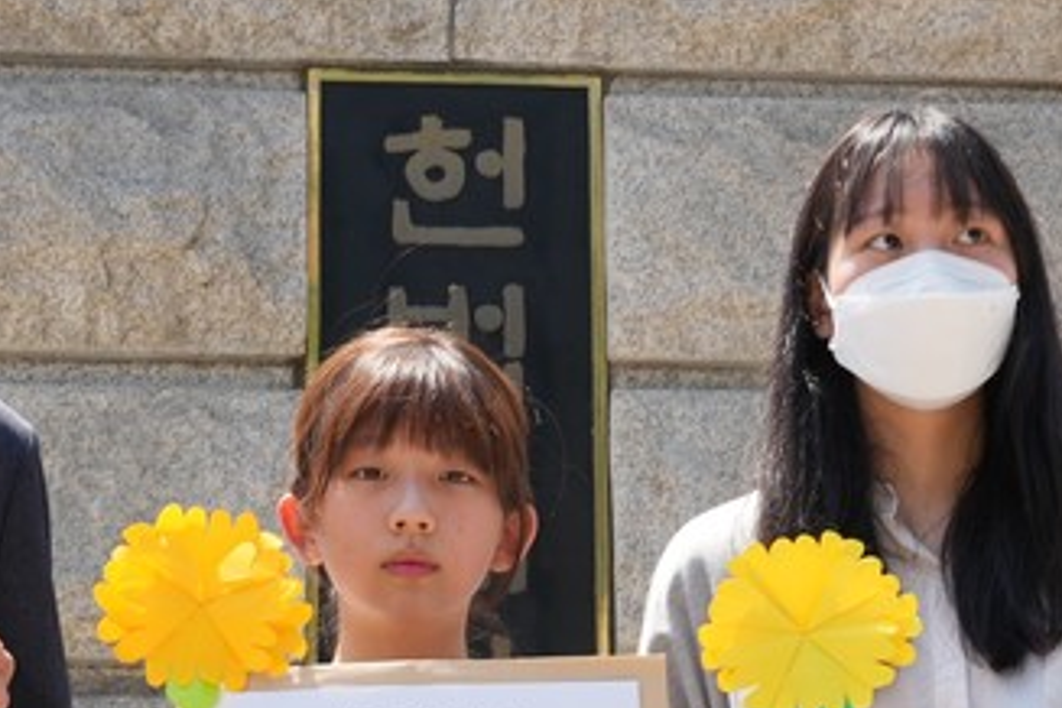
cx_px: 302
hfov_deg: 23.0
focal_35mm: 88
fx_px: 2596
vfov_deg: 15.4
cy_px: 594
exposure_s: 1/125
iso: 125
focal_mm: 20.5
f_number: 9
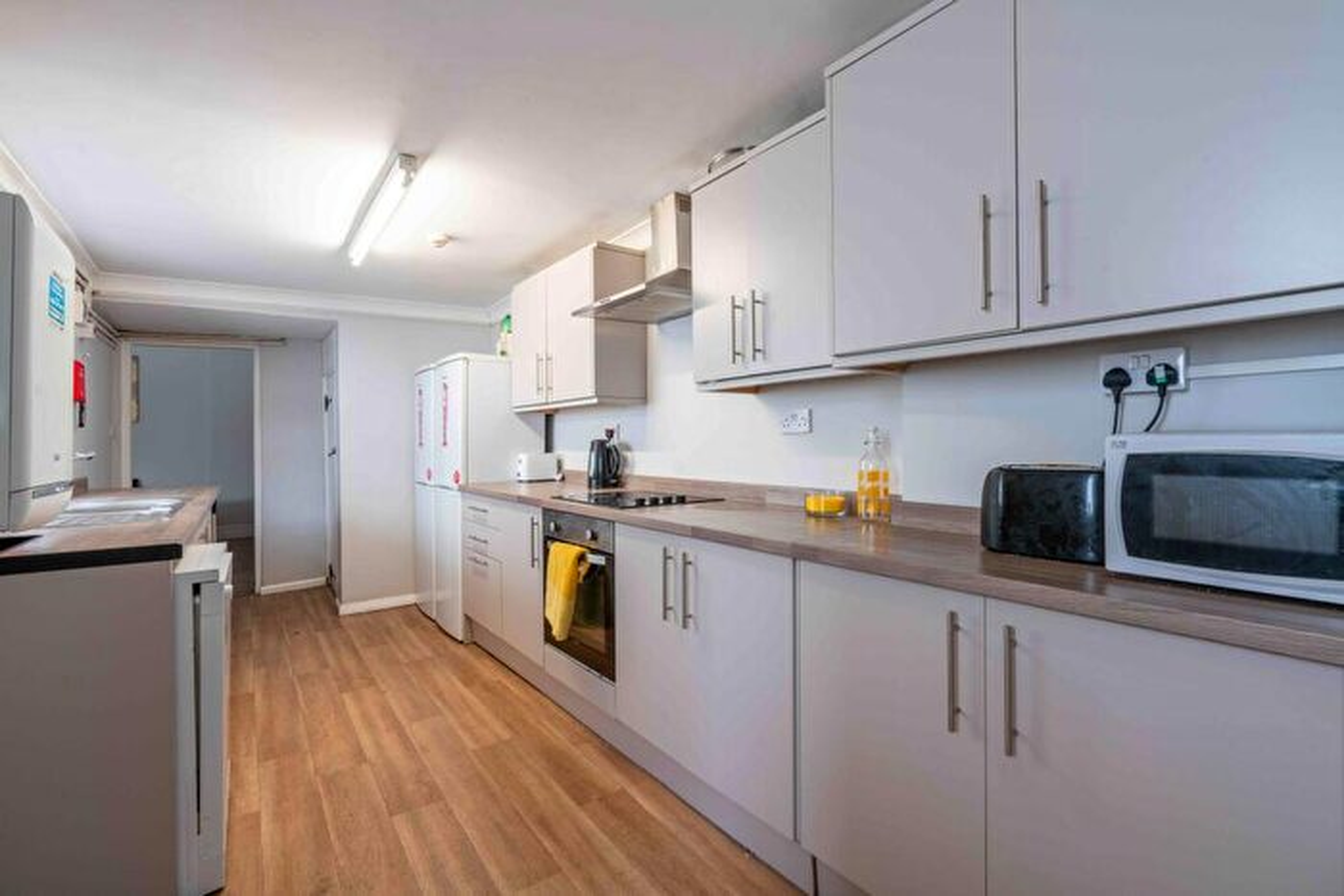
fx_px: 597
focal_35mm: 16
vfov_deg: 73.8
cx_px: 672
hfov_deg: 96.7
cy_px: 448
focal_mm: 16
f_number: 13
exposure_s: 1/4
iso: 320
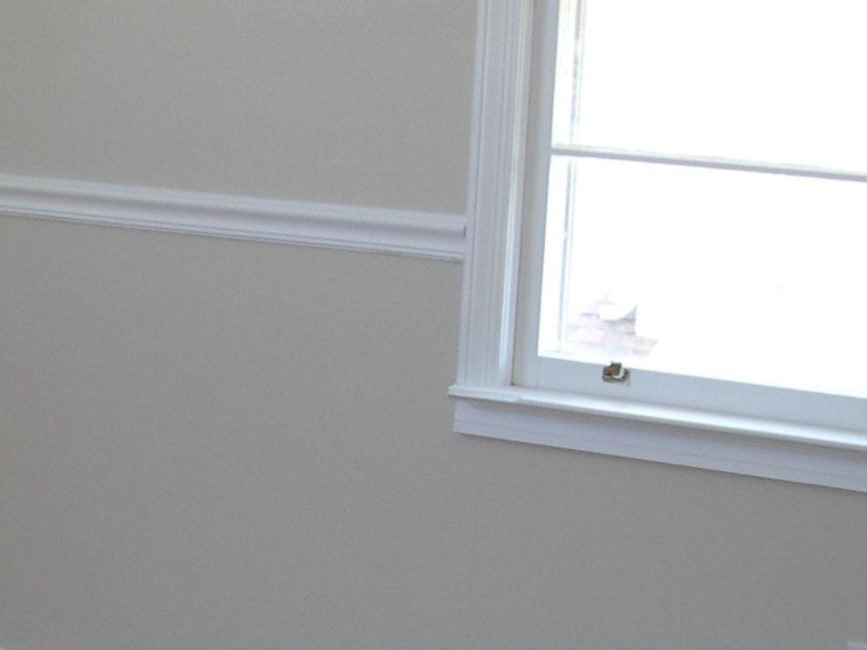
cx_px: -78
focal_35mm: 99
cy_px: 513
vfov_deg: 14.9
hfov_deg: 19.1
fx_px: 2480
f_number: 2.8
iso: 100
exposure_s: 1/30
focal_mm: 8
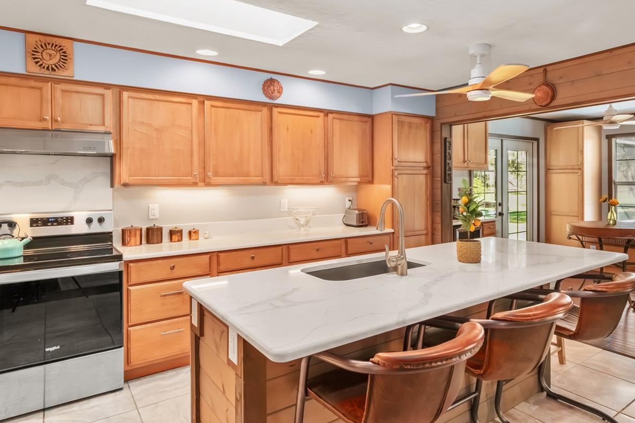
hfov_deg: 79.1
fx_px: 382
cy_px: 185
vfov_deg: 57.8
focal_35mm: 22
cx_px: 359
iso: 250
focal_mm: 11
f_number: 9
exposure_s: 1/8
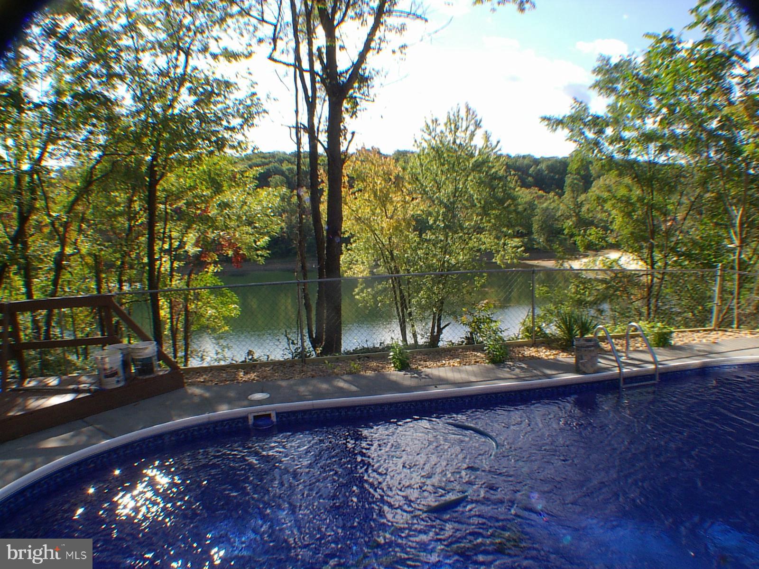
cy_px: 284
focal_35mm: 37
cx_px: 380
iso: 100
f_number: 5.6
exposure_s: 1/150
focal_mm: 5.8
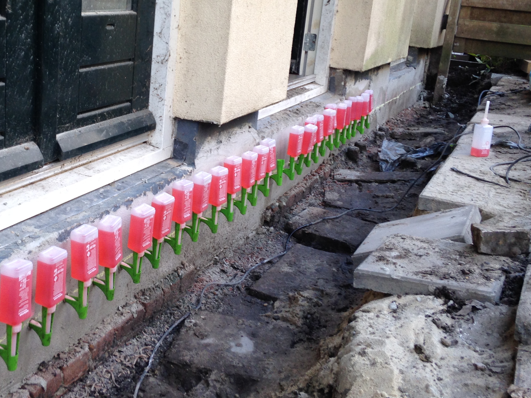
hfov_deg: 37.9
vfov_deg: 28.9
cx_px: 187
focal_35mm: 50
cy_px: 138
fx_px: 767
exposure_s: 1/60
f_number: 2.4
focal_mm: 4.12
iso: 50
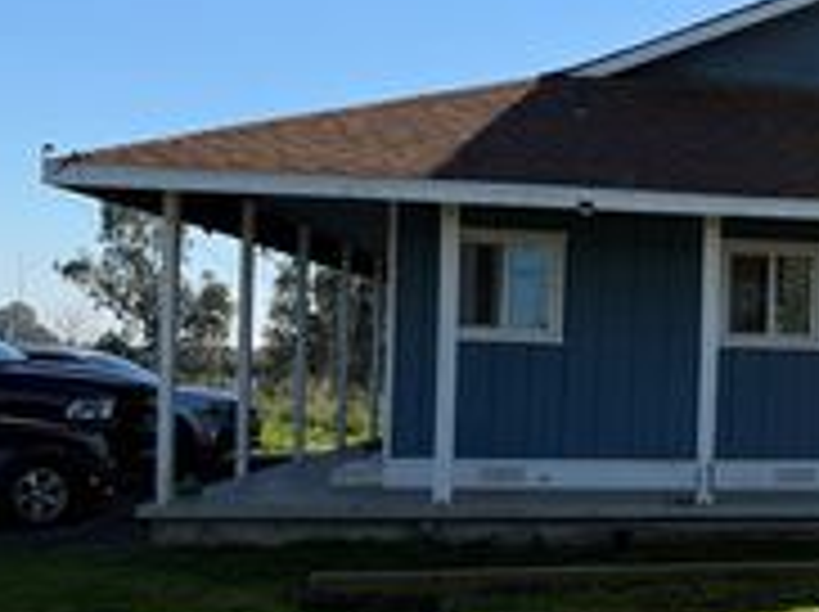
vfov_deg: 22.2
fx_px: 1559
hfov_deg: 26.4
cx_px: 968
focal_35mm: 66
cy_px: 340
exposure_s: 1/4167
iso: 80
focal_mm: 6.76
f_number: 1.78
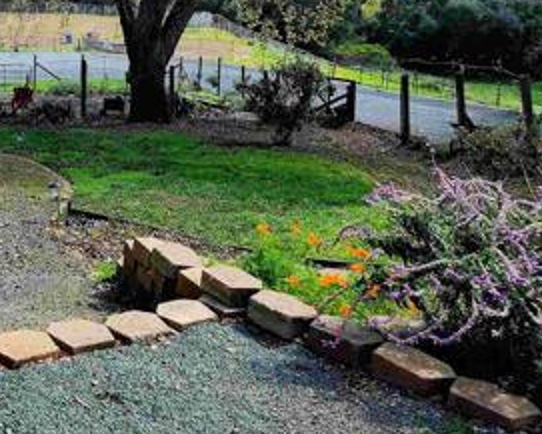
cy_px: 52
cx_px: -38
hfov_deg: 31.7
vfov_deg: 27.7
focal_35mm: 53
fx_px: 850
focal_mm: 6.4
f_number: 1.8
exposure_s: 1/303
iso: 12
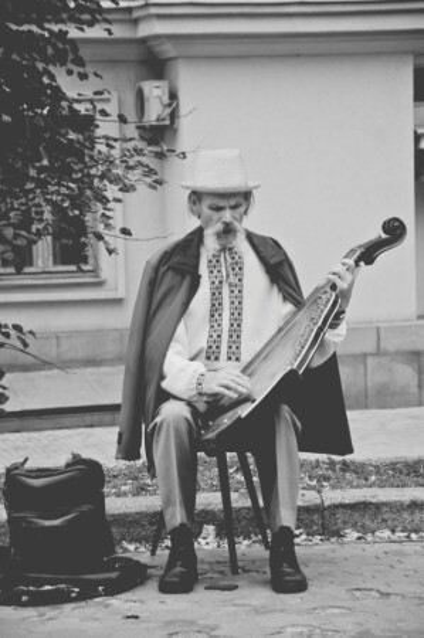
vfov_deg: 16.1
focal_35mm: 128
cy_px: 319
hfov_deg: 10.7
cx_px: 212
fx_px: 2258
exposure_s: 1/3
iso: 200
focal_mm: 85
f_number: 5.6
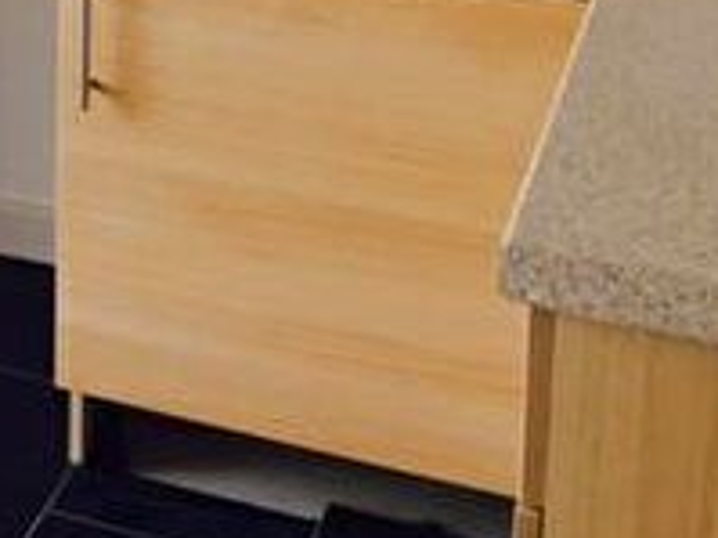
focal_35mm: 102
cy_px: -374
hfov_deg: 17.5
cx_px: -339
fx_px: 2114
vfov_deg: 13.3
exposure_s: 1/50
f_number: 2.2
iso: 25
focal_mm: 4.15
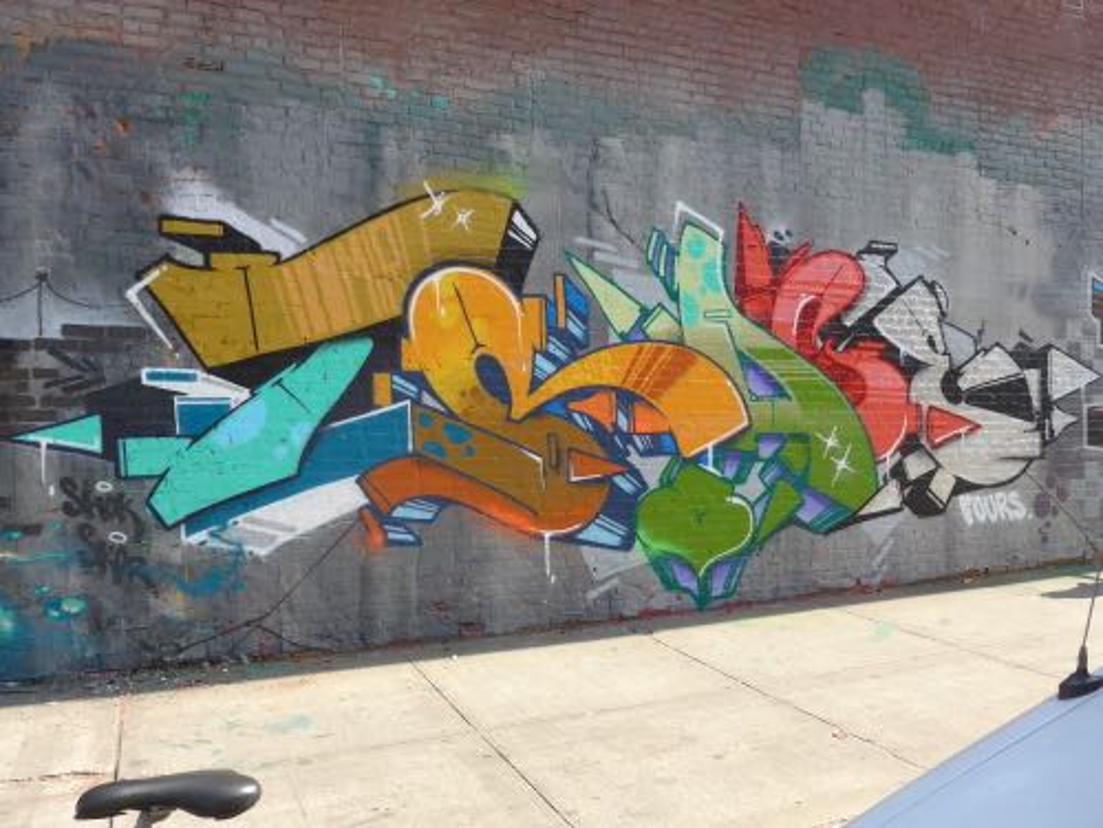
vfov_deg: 48.2
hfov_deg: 61.7
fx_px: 924
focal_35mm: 29
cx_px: 552
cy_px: 414
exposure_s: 1/500
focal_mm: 6
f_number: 2.8
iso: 80
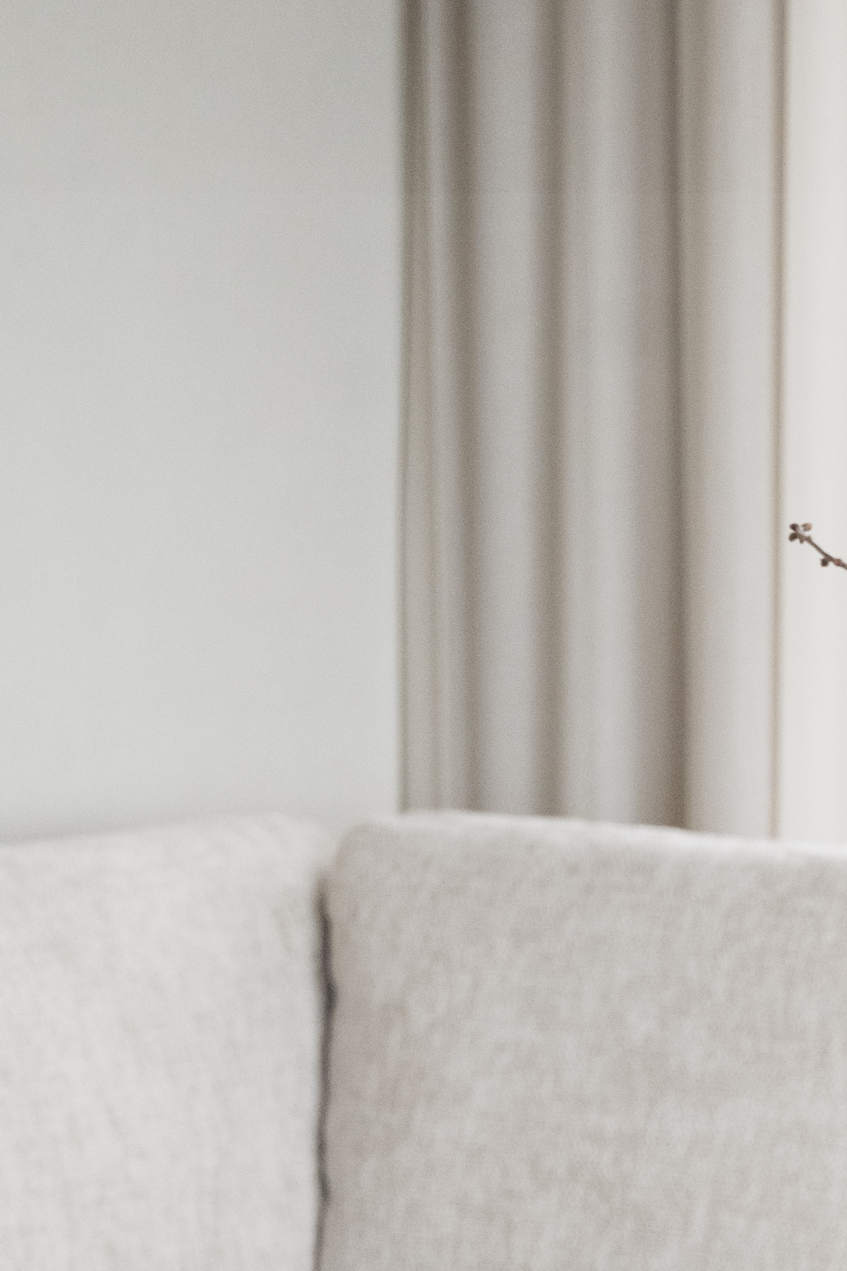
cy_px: 1521
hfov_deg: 7.5
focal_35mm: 183
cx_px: 548
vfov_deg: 11.0
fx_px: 6457
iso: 1600
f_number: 4
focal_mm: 62
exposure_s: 1/60
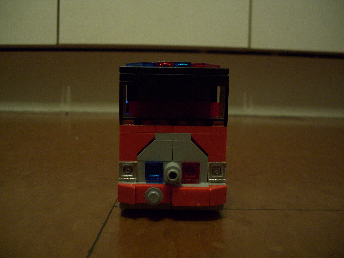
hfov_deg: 54.0
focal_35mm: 34
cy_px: 129
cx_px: 172
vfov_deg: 41.8
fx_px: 338
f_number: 2.9
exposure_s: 1/25
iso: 160
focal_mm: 5.7
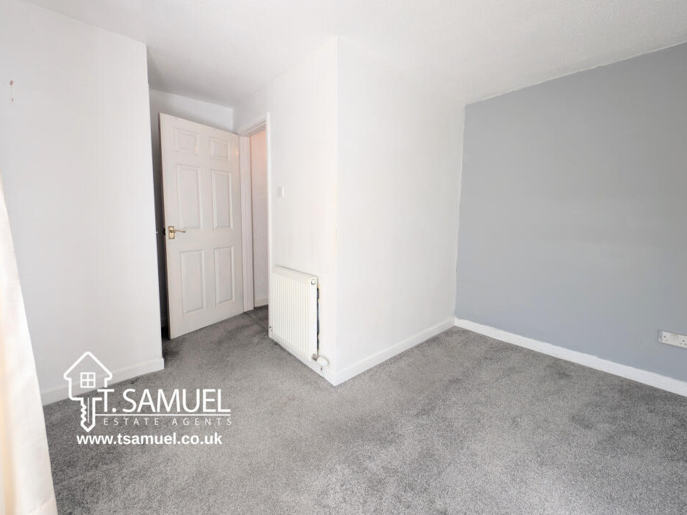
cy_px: 239
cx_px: 369
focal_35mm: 13
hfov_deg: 106.0
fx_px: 258
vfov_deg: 89.8
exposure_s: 1/140
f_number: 1.95
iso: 49
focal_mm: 2.23
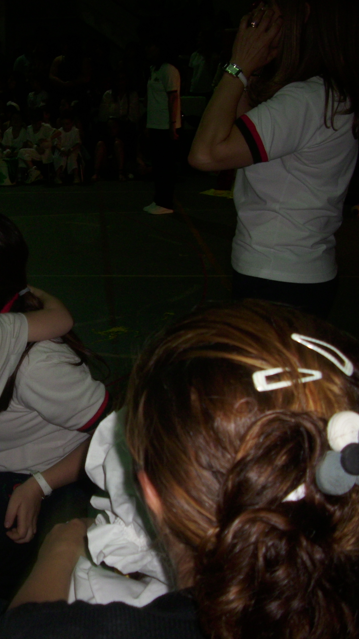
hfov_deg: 24.2
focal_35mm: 46
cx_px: -38
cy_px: 314
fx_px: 778
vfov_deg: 44.6
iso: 50
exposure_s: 1/30
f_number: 2.8
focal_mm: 6.2
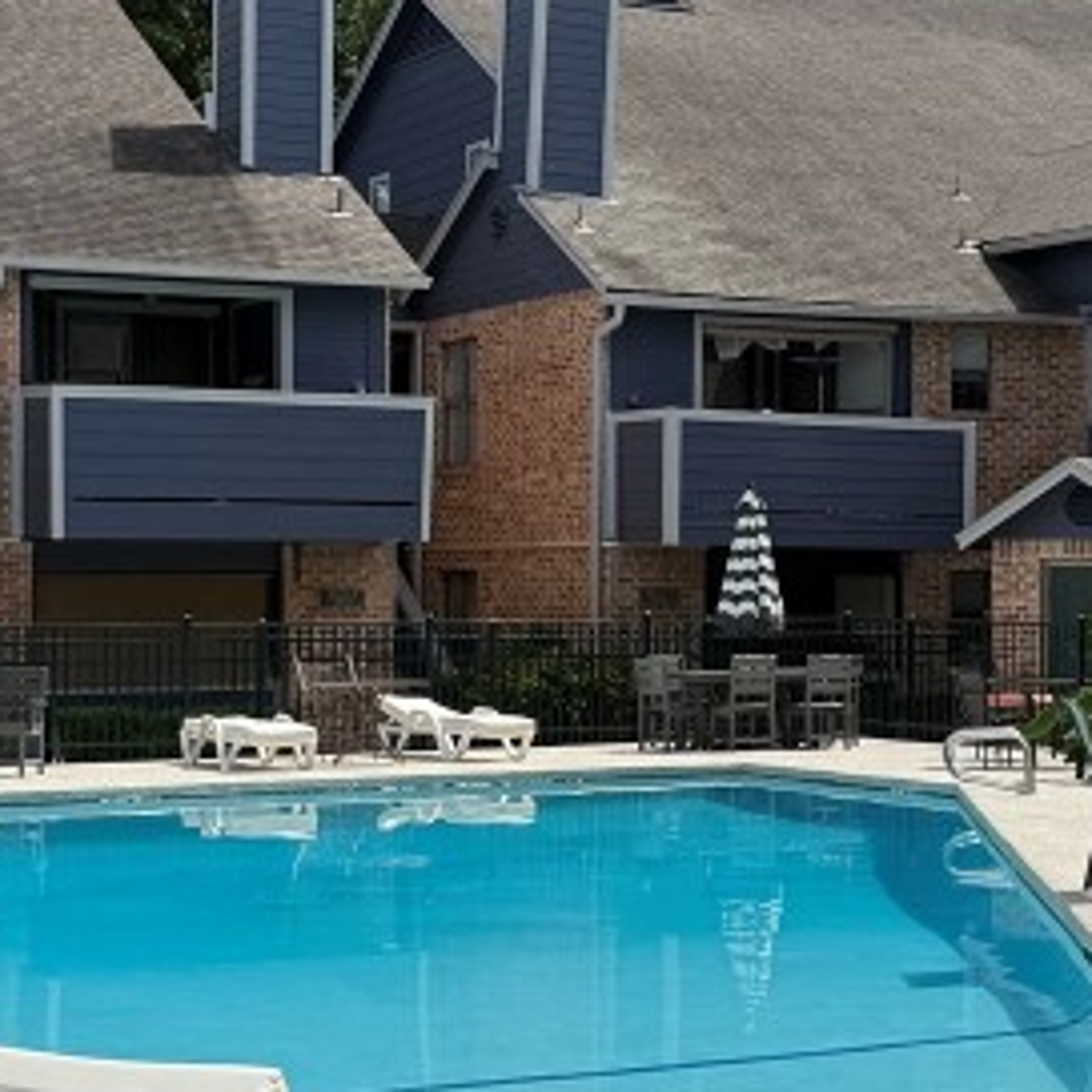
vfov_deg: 21.7
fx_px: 2855
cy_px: 546
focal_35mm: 80
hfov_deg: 21.6
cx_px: 715
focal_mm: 6.76
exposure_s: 1/5319
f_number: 1.78
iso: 80
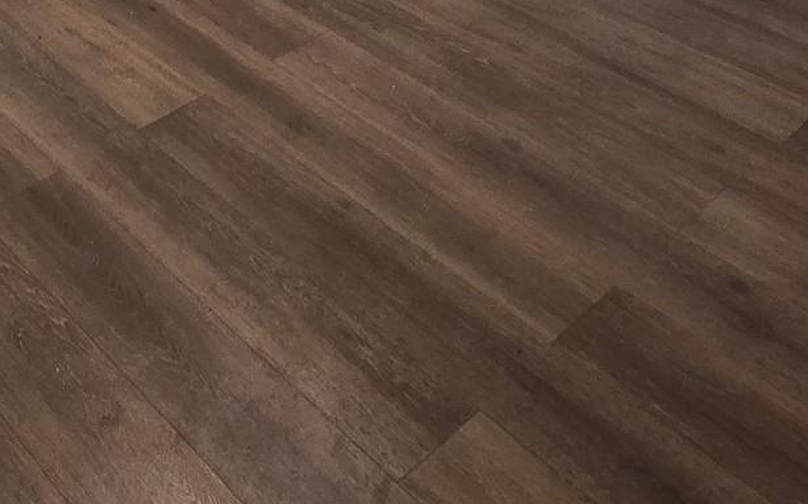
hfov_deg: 36.1
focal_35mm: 46
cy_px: -378
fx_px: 1012
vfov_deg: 20.6
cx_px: -107
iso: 160
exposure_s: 1/60
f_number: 2.2
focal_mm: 2.2
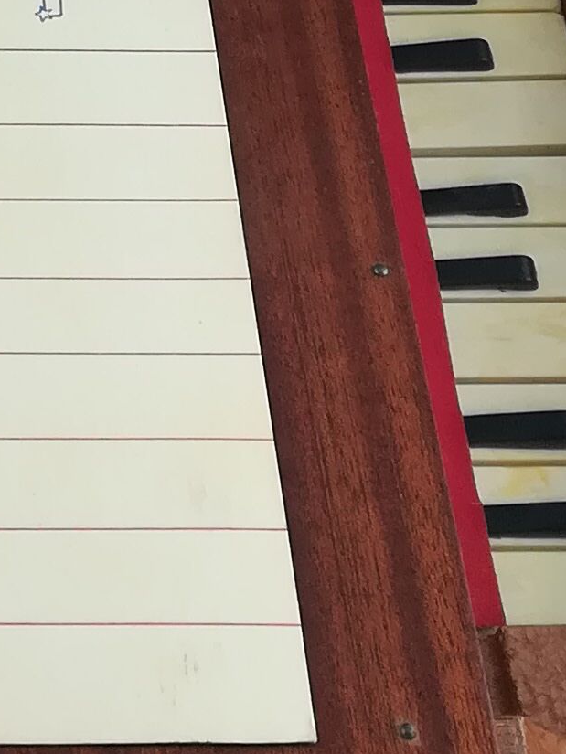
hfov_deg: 11.5
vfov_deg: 13.9
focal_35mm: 125
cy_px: -638
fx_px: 2724
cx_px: -216
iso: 64
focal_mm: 3.83
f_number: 2.2
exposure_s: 1/50
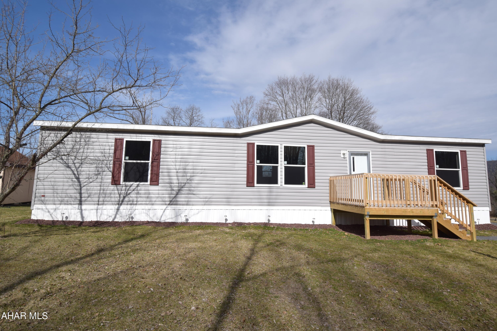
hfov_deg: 90.0
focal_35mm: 18
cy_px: 166
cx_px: 248
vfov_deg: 67.4
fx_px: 248
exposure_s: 1/500
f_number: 11
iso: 200
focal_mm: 12
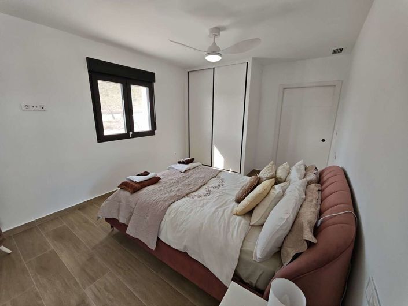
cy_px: 153
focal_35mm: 14
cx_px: 204
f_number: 2.2
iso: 160
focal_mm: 2.16
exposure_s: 1/100
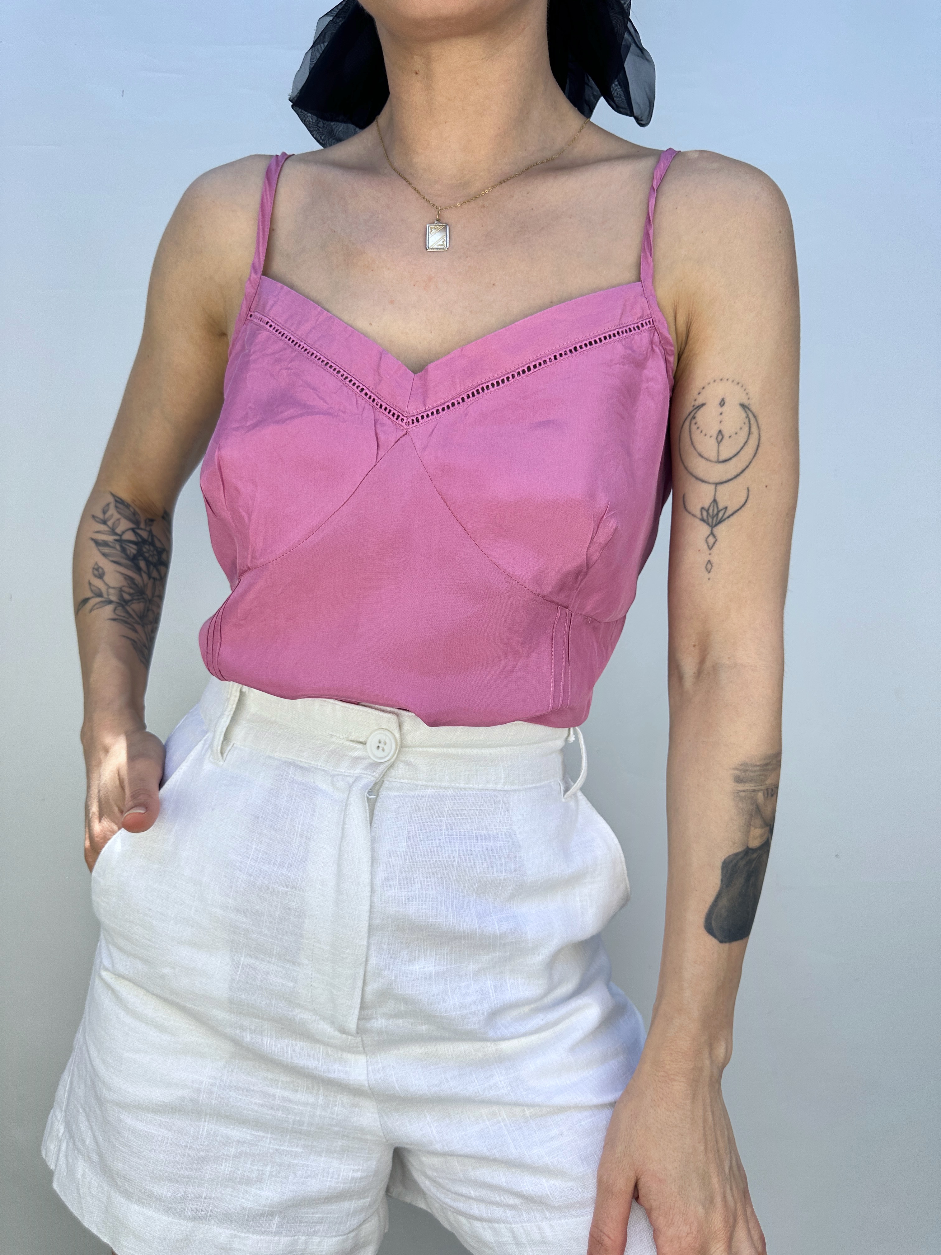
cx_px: 470
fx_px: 870
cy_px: 628
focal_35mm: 24
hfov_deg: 56.8
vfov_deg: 71.6
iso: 80
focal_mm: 6.86
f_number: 1.78
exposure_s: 1/672
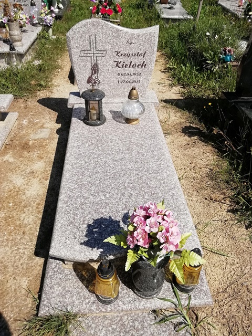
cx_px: 126
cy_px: 168
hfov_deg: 53.1
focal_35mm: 26
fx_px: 252
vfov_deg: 67.3
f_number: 2.2
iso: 50
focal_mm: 3.21
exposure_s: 1/1730
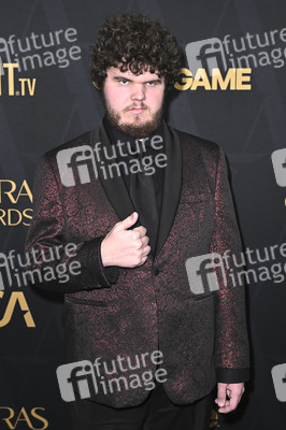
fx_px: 573
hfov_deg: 28.0
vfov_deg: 41.1
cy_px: 215
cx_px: 143
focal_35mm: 48
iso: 2000
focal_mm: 48
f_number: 5
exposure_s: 1/320
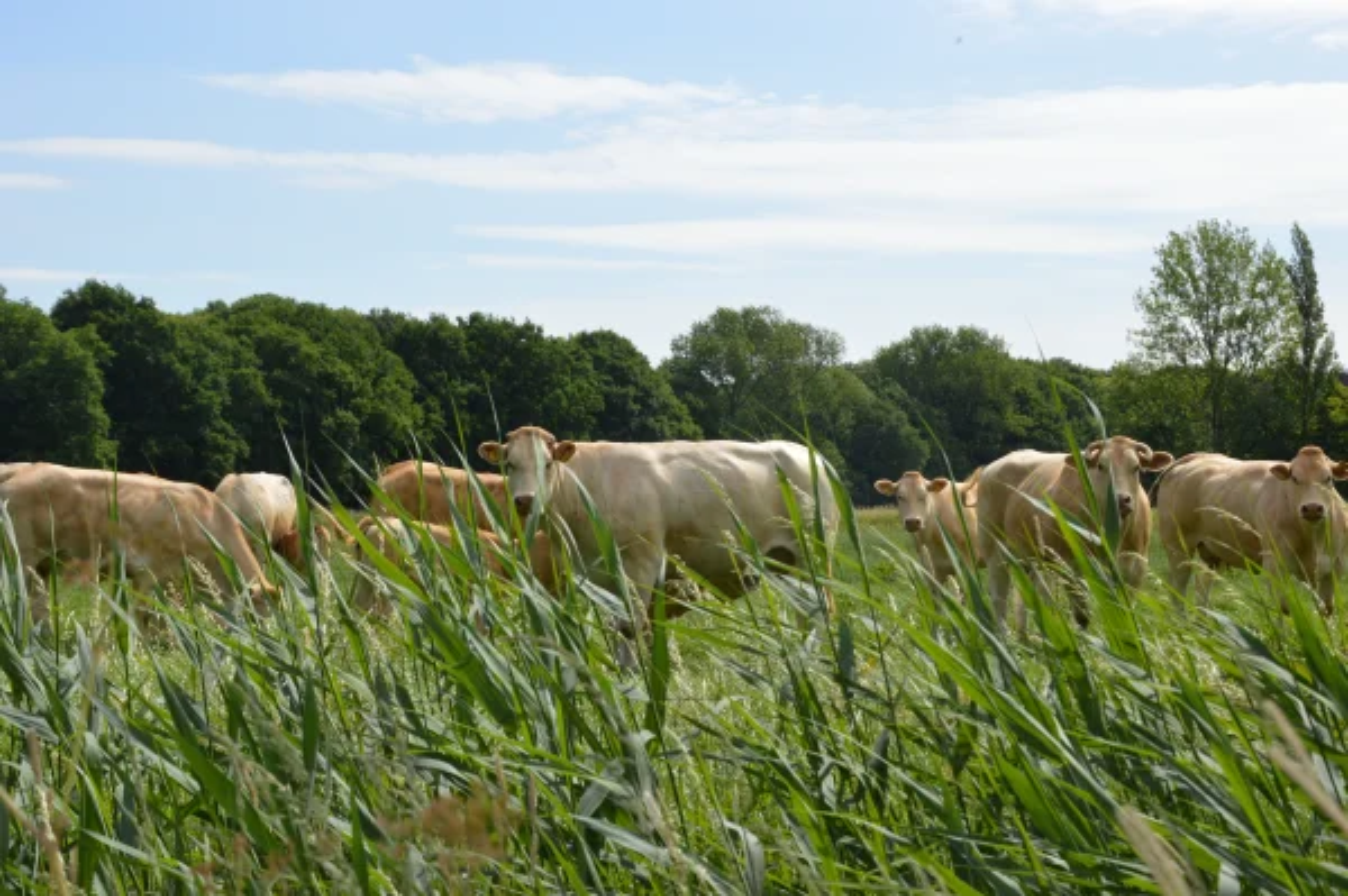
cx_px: 674
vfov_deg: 18.2
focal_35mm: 75
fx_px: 2806
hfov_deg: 27.0
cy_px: 448
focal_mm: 50
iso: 100
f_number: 10
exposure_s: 1/200
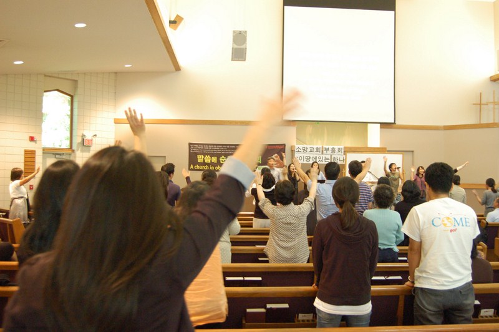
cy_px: 166
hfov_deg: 55.1
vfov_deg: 38.3
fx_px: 478
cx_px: 250
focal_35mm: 34
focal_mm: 23
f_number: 3.8
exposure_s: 1/15
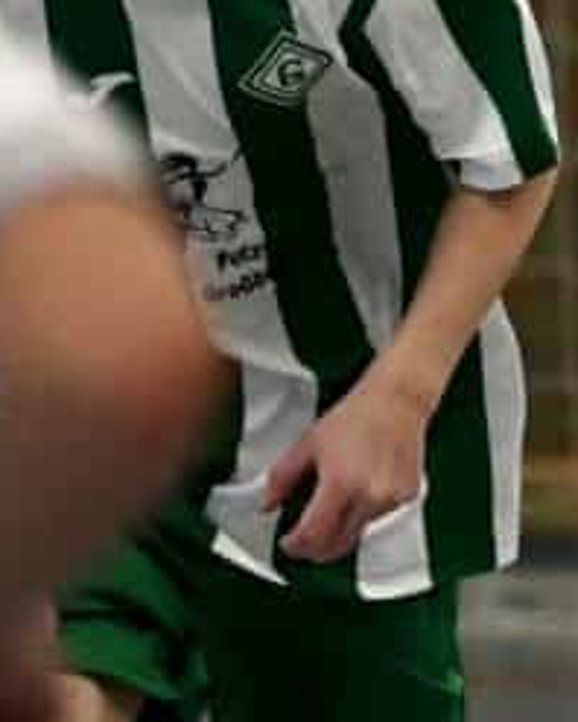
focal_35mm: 870
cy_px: 940
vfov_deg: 2.2
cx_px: 1468
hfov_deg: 1.8
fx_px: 18580
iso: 5000
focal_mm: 112
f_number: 2.8
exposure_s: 1/1250
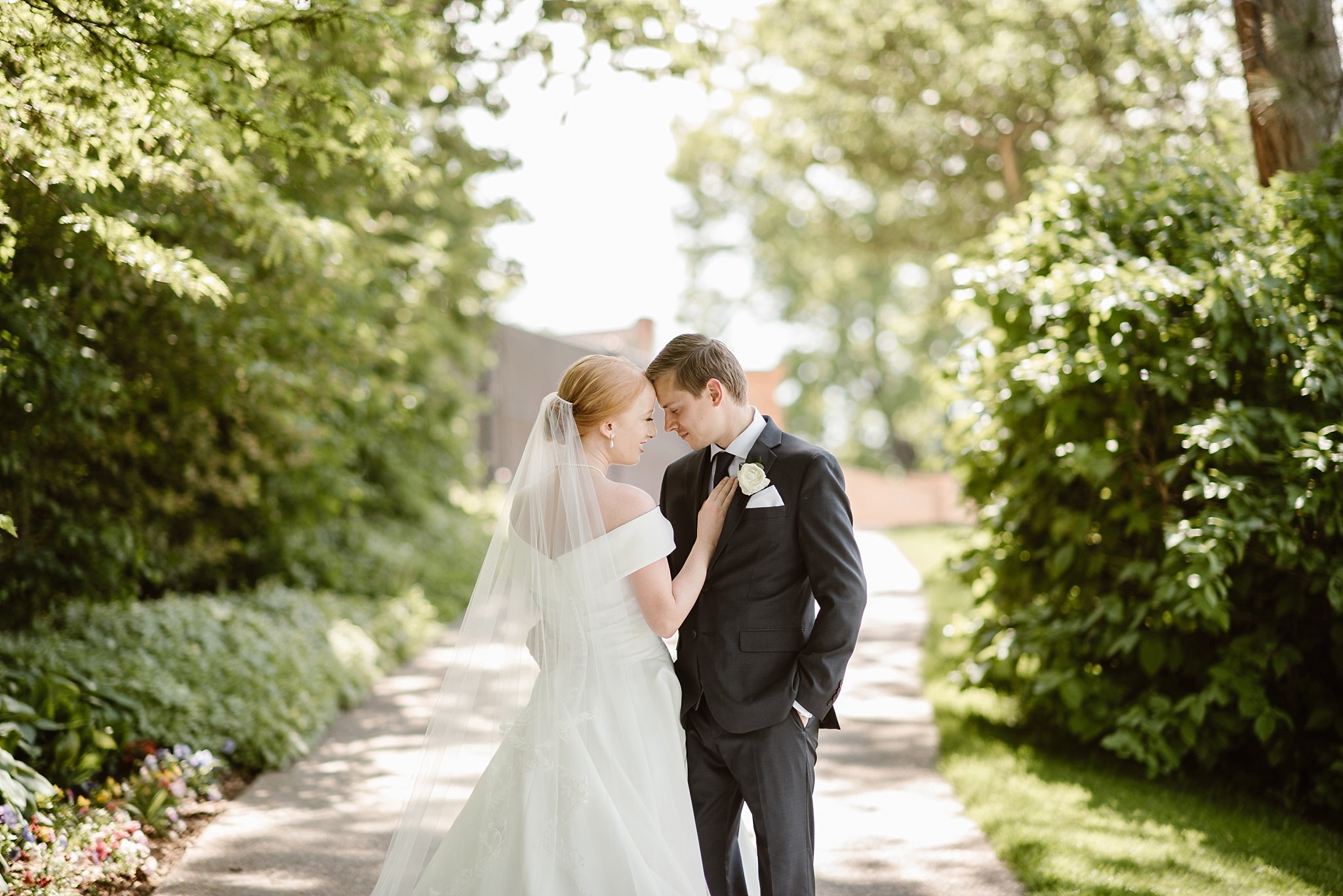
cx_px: 672
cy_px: 448
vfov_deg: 16.1
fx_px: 3172
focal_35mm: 85
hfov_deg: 23.9
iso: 200
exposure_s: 1/1000
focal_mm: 85
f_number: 1.8
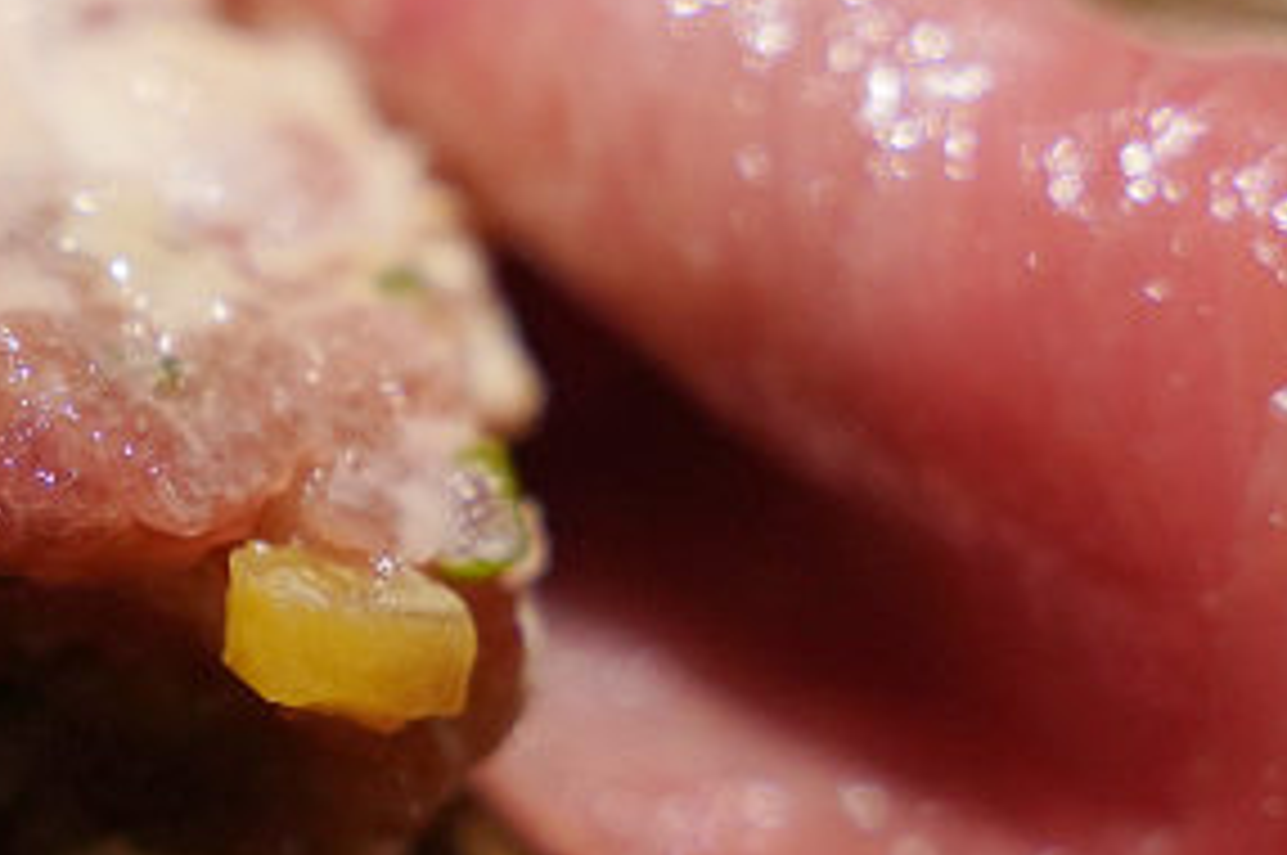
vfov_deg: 4.4
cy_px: 468
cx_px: 9
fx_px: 11248
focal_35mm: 315
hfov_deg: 6.5
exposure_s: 1/80
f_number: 4
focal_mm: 75
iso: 1600
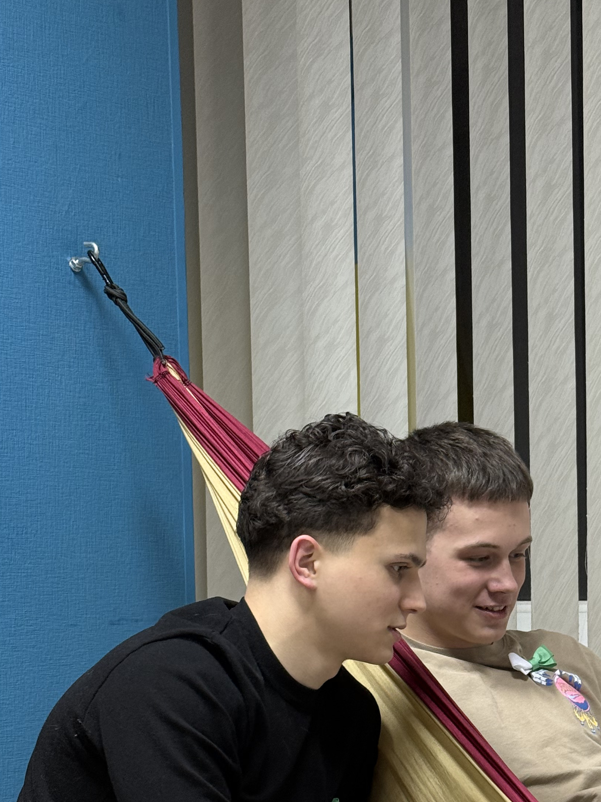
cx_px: 435
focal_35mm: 89
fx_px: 2060
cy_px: 617
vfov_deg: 21.8
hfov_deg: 16.5
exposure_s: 1/50
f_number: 1.78
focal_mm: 6.76
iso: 160
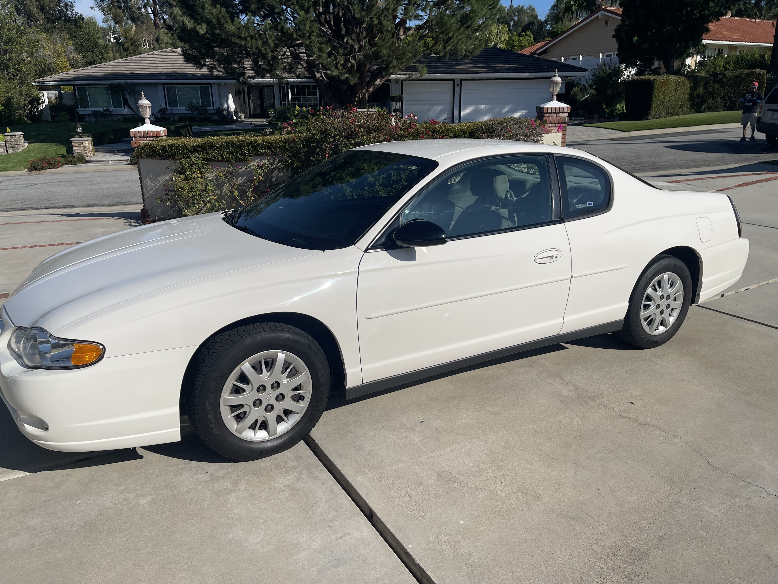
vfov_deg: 54.9
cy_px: 292
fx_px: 562
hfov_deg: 69.4
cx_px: 389
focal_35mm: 25
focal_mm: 5.1
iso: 32
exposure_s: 1/10000
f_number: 1.6
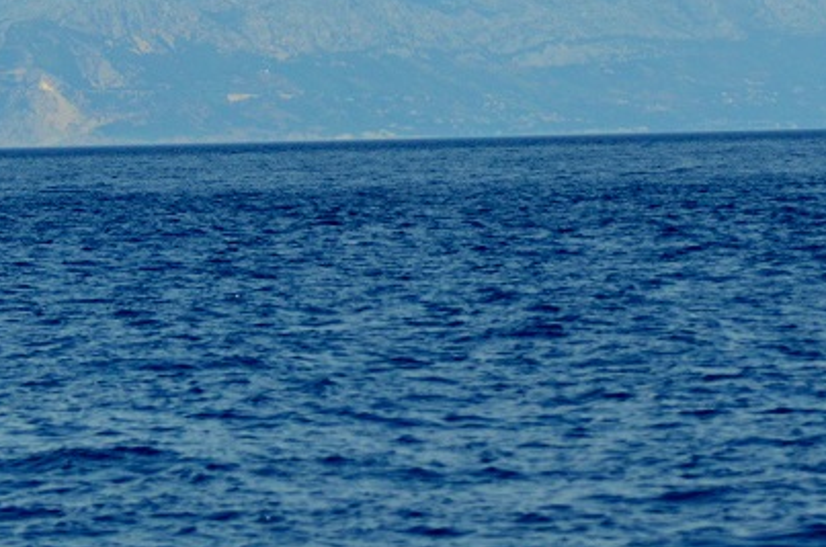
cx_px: 461
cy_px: -117
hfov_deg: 7.4
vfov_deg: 4.9
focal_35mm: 279
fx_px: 6394
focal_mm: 75
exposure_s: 1/8000
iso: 800
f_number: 4.5
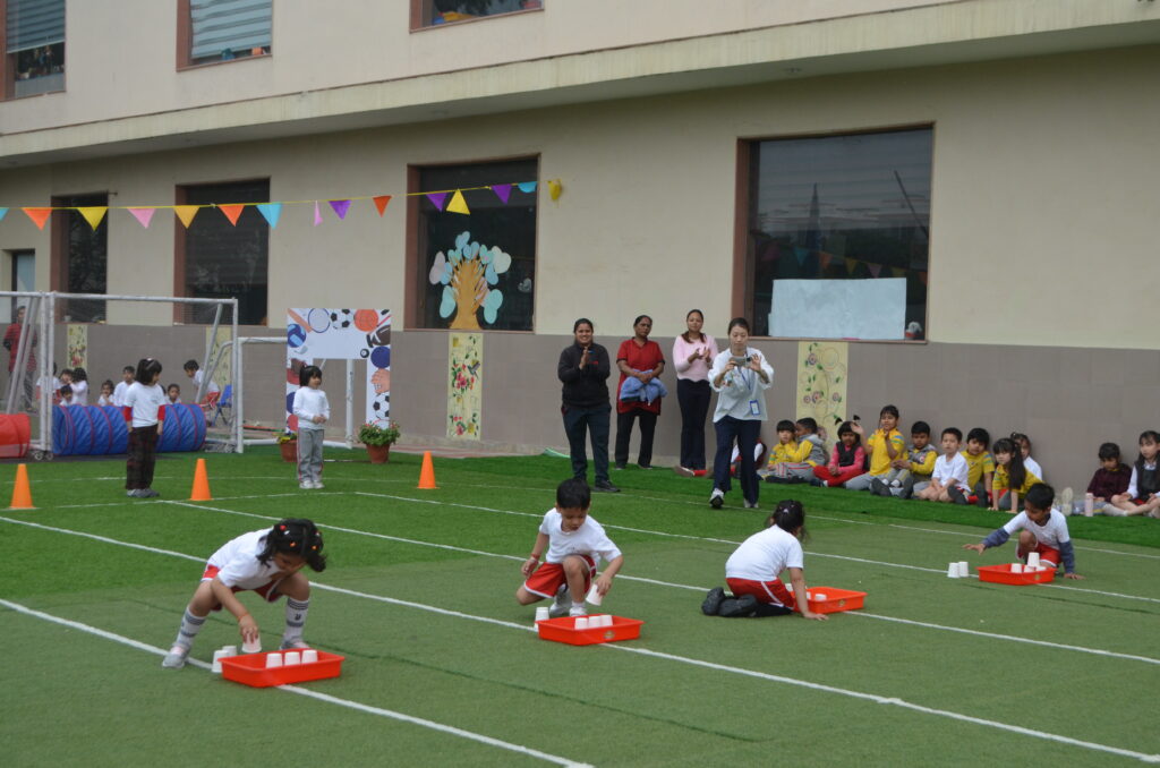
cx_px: 580
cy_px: 384
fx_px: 1833
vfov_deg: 23.7
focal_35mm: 57
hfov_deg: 35.1
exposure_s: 1/1000
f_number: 5
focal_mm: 38
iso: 560
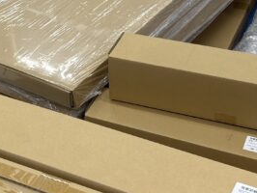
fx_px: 743
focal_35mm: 100
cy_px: -62
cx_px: 79
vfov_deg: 14.2
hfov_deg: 19.5
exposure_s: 1/121
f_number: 1.6
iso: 80
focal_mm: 5.96
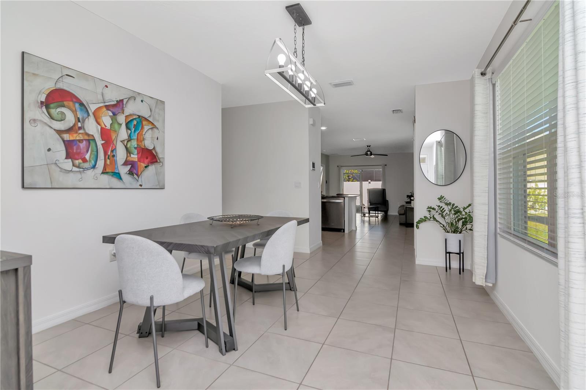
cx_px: 293
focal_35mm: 16
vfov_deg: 72.0
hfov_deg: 95.0
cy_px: 195
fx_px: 269
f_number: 7.1
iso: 1000
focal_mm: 11
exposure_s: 1/160
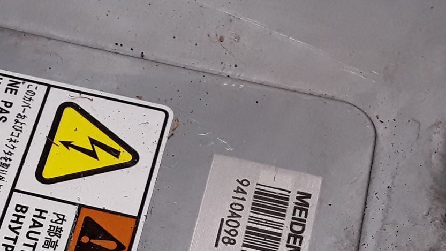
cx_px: 121
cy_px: 343
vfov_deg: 15.2
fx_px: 887
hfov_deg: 27.9
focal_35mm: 75
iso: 100
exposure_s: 1/403
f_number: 1.9
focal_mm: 2.91
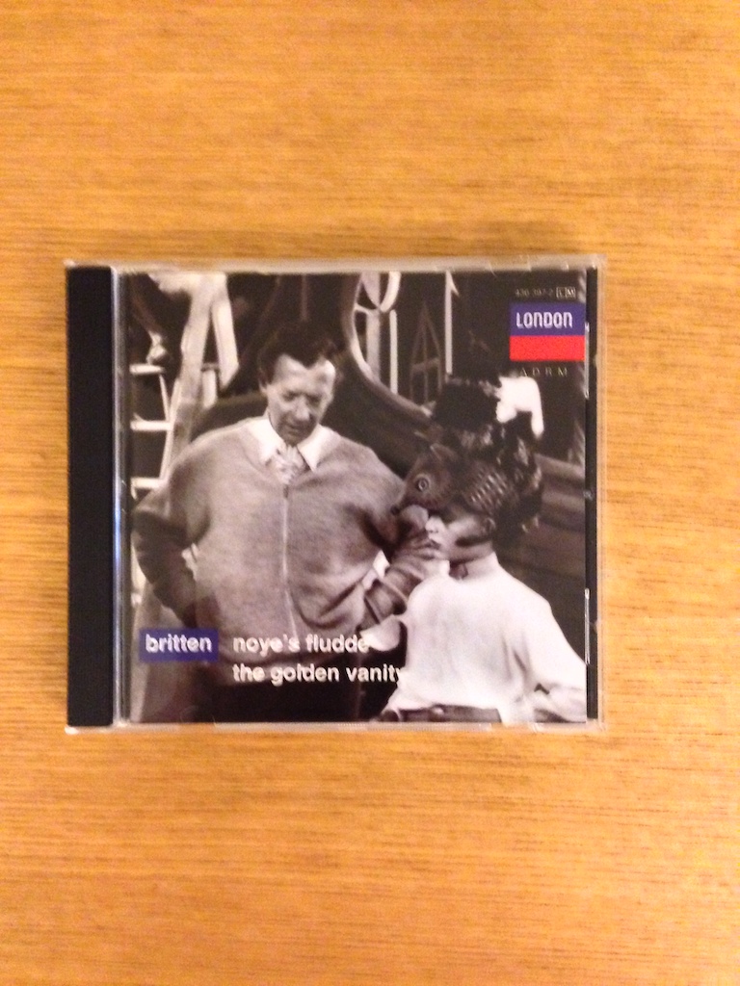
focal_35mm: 33
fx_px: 941
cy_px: 493
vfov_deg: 55.4
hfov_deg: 42.9
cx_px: 370
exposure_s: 1/15
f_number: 2.4
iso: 800
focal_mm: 4.12
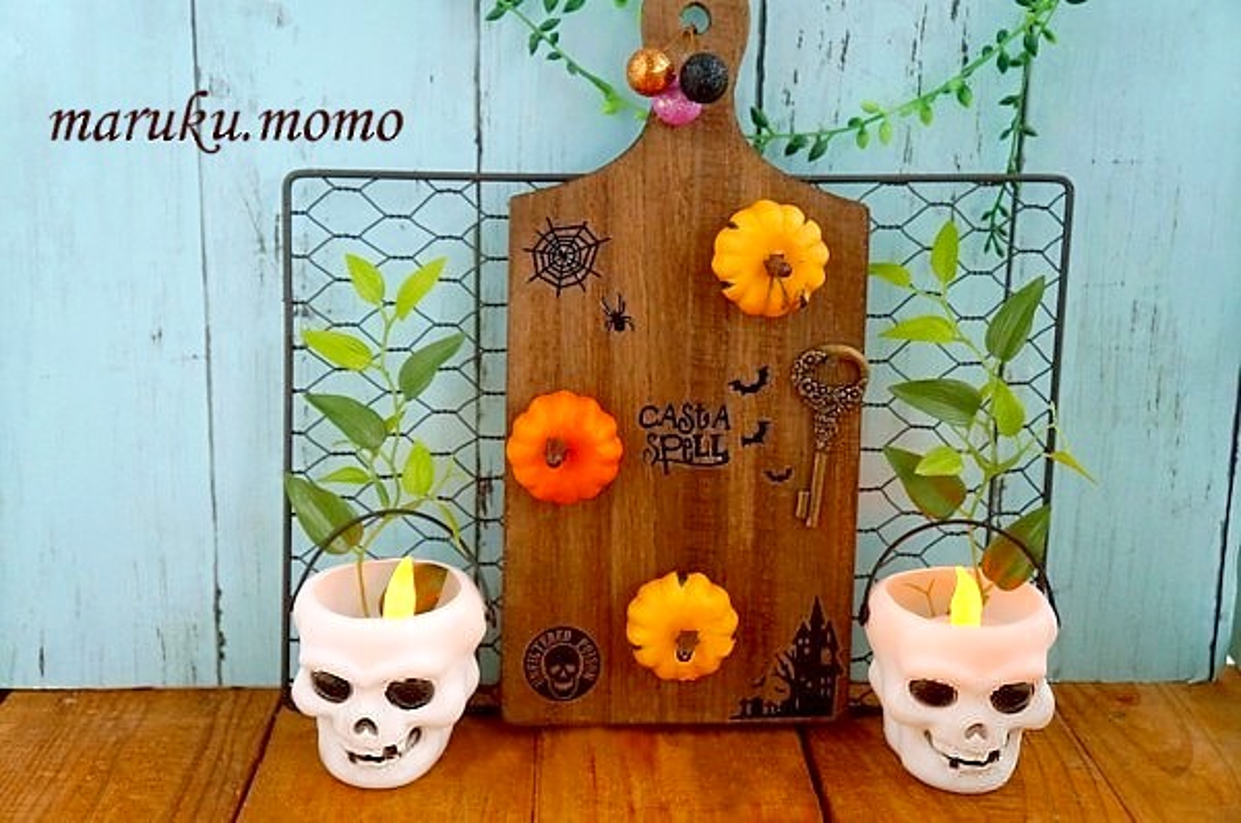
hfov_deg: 45.0
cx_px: 620
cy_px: 412
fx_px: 1497
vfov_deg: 30.7
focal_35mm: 44
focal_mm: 29
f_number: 4
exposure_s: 1/160
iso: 1250
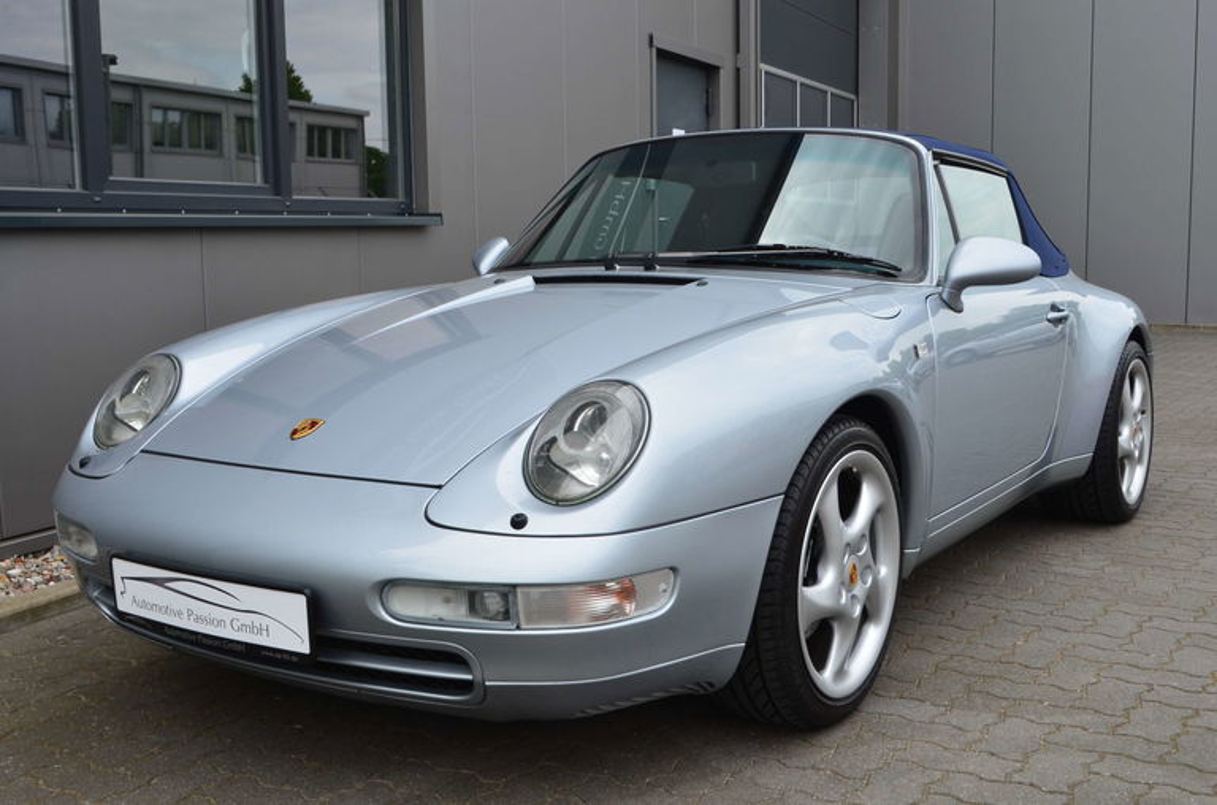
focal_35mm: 39
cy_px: 402
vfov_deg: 34.0
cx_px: 608
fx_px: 1315
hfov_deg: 49.7
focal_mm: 26
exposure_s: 1/80
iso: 200
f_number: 10
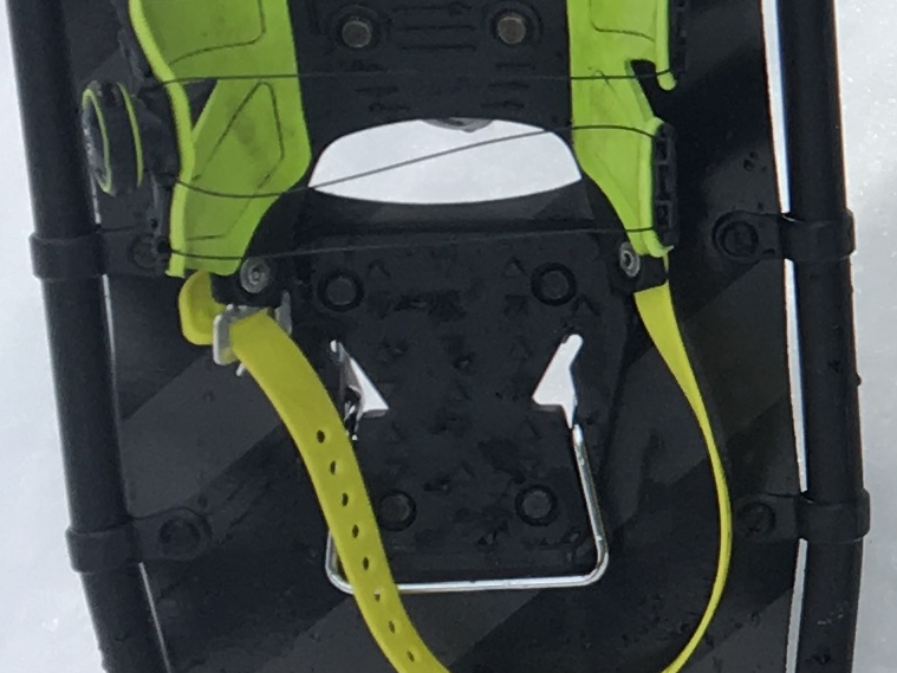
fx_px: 3990
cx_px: 1803
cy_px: 26
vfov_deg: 9.6
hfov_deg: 11.5
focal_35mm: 154
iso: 25
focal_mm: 4.15
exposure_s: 1/154
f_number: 2.2
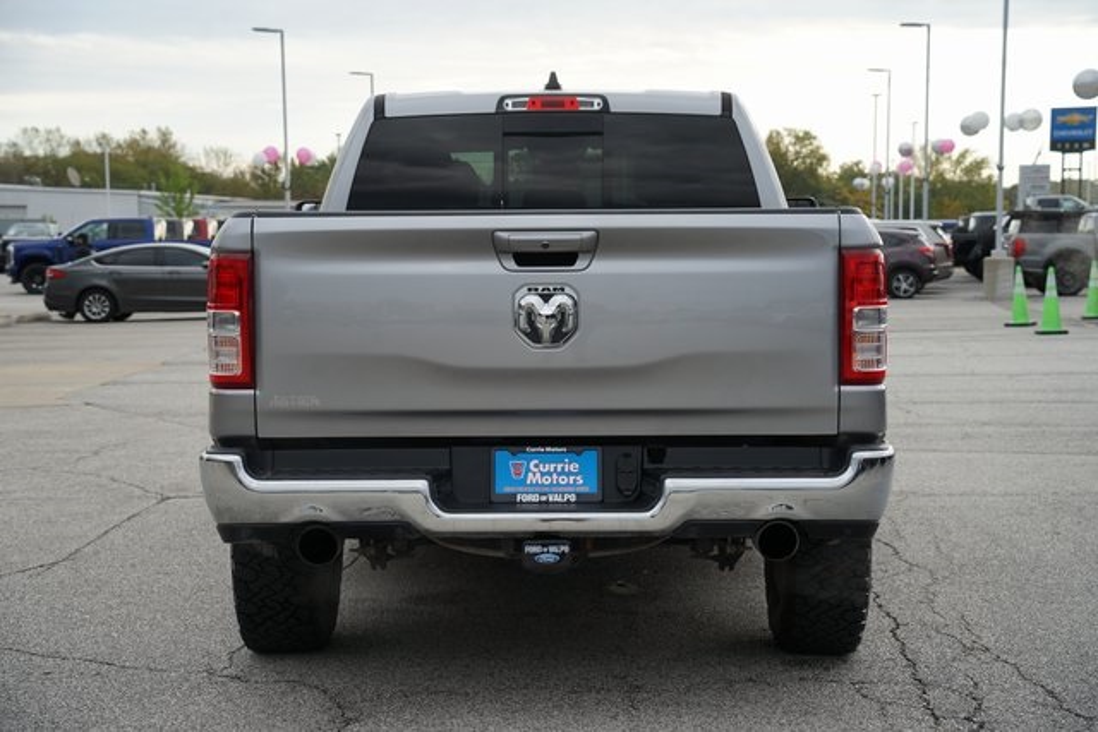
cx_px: 549
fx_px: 1983
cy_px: 366
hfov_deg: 31.0
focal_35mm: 65
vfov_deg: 20.9
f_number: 6.3
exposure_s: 1/100
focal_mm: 65
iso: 100
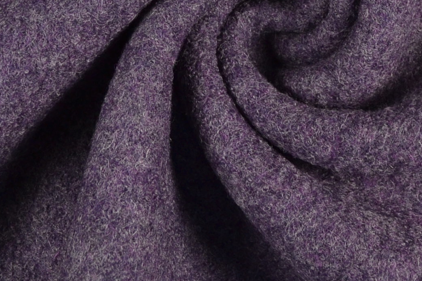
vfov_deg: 12.2
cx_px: 278
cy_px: -83
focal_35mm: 109
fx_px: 1278
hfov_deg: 18.7
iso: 100
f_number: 5.6
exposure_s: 1/15
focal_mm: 22
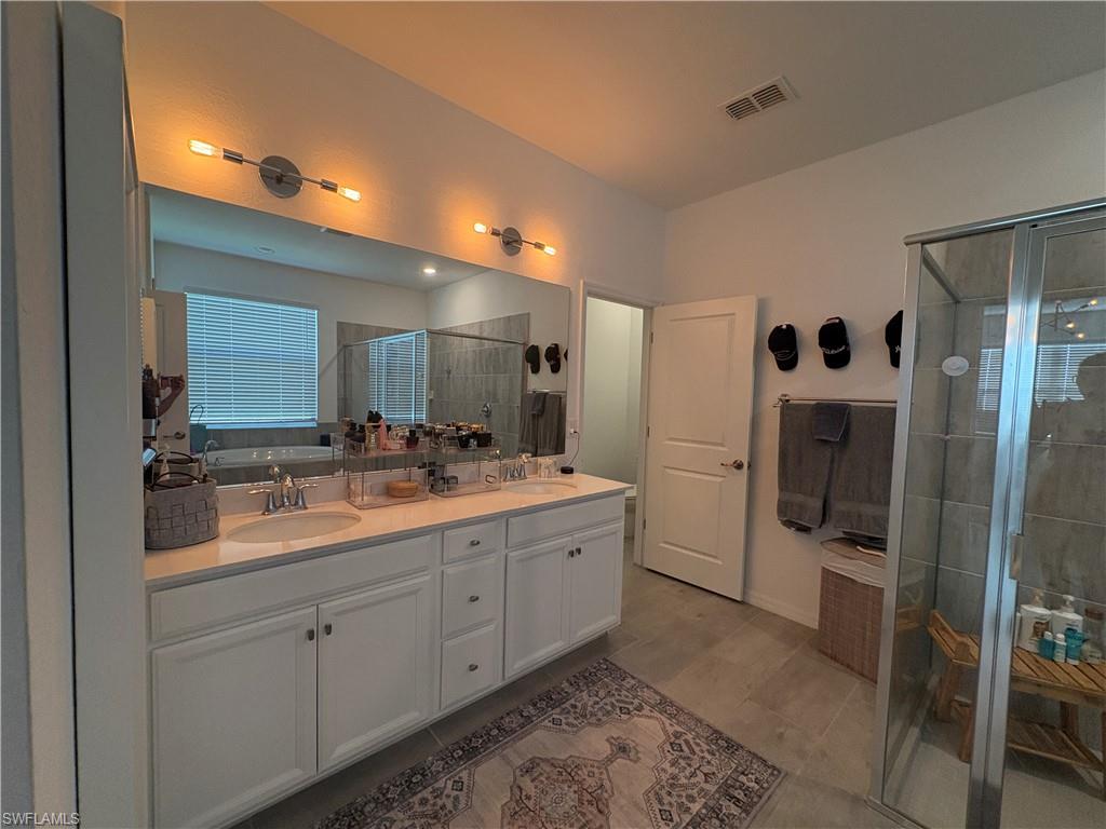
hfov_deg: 102.1
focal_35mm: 14
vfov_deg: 85.7
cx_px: 553
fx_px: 447
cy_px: 414
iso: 400
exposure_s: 1/120
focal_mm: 2.22
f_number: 2.2
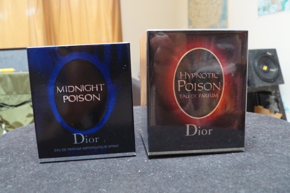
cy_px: 96
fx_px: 290
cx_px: 145
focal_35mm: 36
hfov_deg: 53.2
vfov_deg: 36.8
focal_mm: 24
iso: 3200
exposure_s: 1/15
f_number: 11
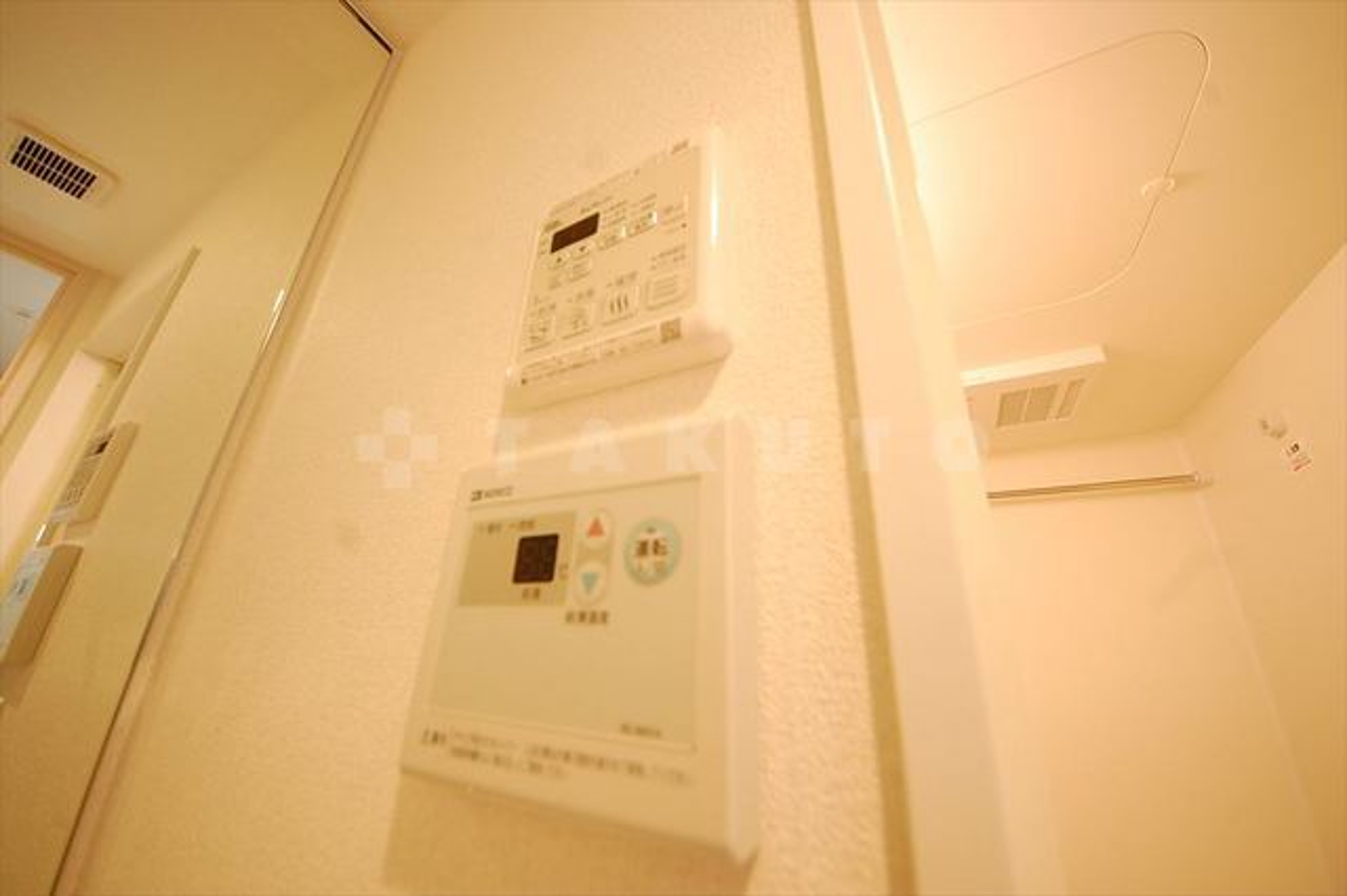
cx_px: 674
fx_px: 449
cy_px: 448
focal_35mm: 12
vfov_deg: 89.9
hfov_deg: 112.6
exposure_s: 1/25
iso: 800
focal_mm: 8
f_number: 4.5
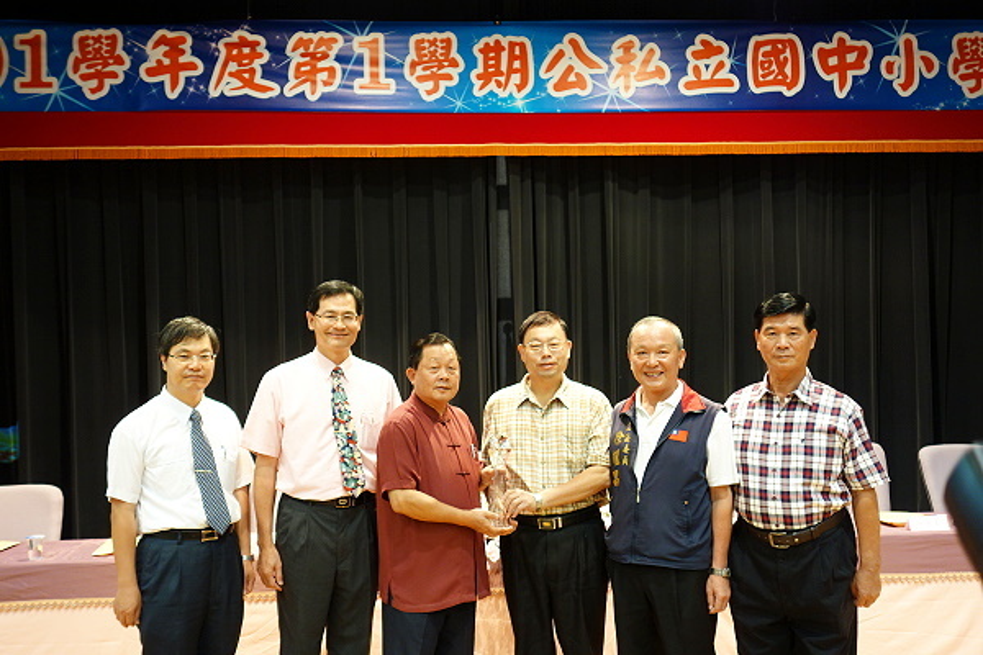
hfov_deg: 49.6
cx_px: 492
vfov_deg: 34.2
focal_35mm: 39
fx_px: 1065
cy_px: 328
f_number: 2.8
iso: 400
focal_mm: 14.4
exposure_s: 1/20
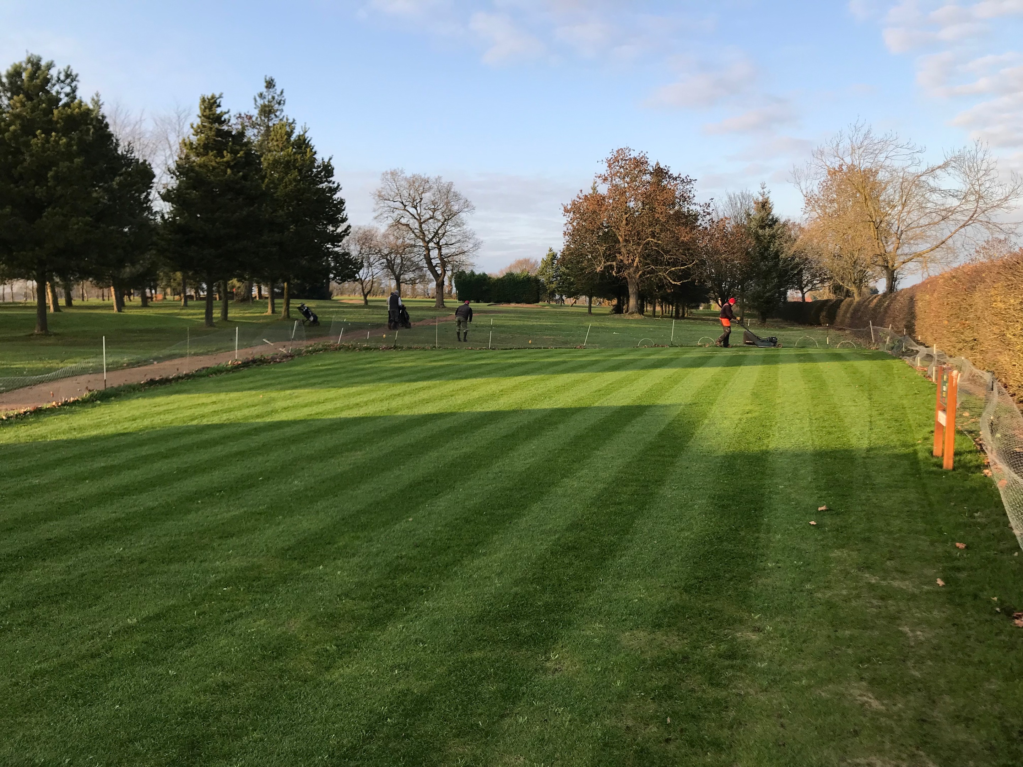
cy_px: 384
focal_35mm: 28
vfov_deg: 49.7
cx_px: 512
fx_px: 827
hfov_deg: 63.4
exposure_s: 1/580
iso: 20
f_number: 1.8
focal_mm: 3.99
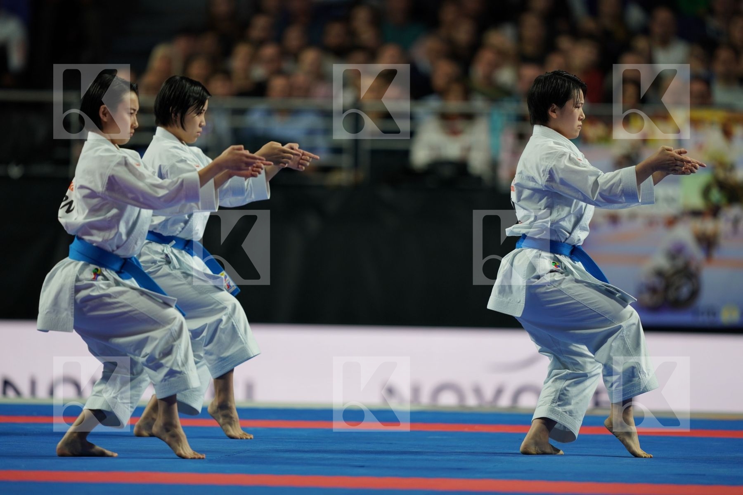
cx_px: 372
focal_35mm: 400
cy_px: 248
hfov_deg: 5.2
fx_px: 8255
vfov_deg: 3.4
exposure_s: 1/500
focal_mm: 400
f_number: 2.8
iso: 640
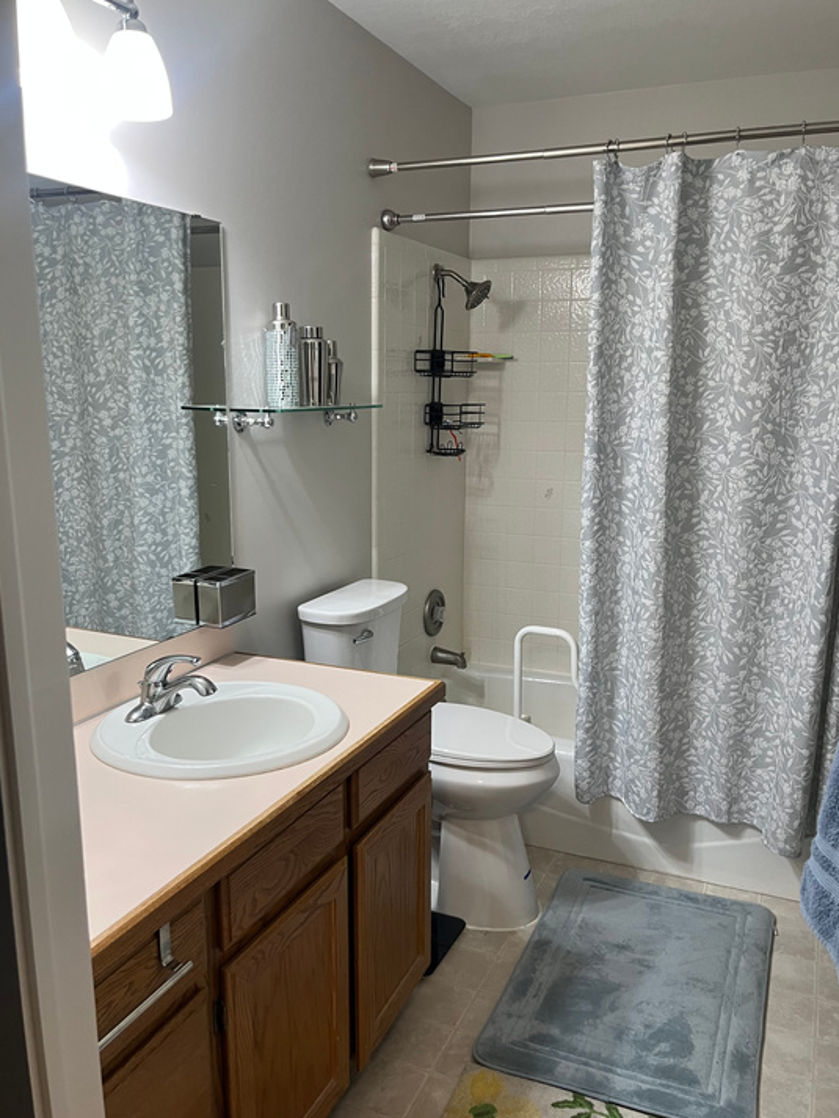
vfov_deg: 63.4
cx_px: 436
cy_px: 568
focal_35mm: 28
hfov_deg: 49.7
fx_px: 905
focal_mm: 5.1
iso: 100
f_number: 1.6
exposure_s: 1/60
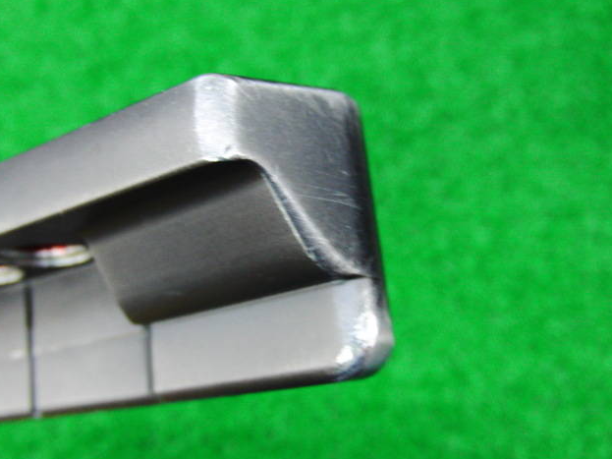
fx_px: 672
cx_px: 303
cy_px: 230
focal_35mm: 38
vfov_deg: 37.7
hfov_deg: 49.0
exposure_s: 1/20
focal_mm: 6.42
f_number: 3.6
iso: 400
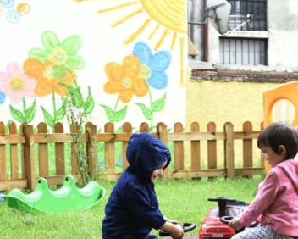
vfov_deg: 17.7
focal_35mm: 86
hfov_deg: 22.0
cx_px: 228
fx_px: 759
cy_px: 207
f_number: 5
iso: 1000
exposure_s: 1/160
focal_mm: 42
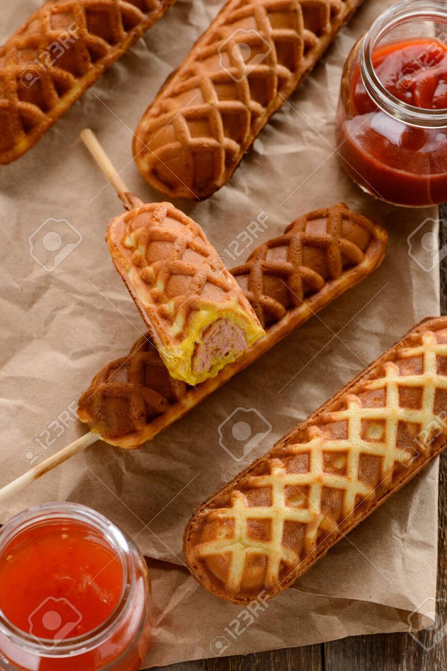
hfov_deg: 13.0
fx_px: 1955
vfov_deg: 19.5
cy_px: 336
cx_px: 224
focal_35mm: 105
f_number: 13
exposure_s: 1/100
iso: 160
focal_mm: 105
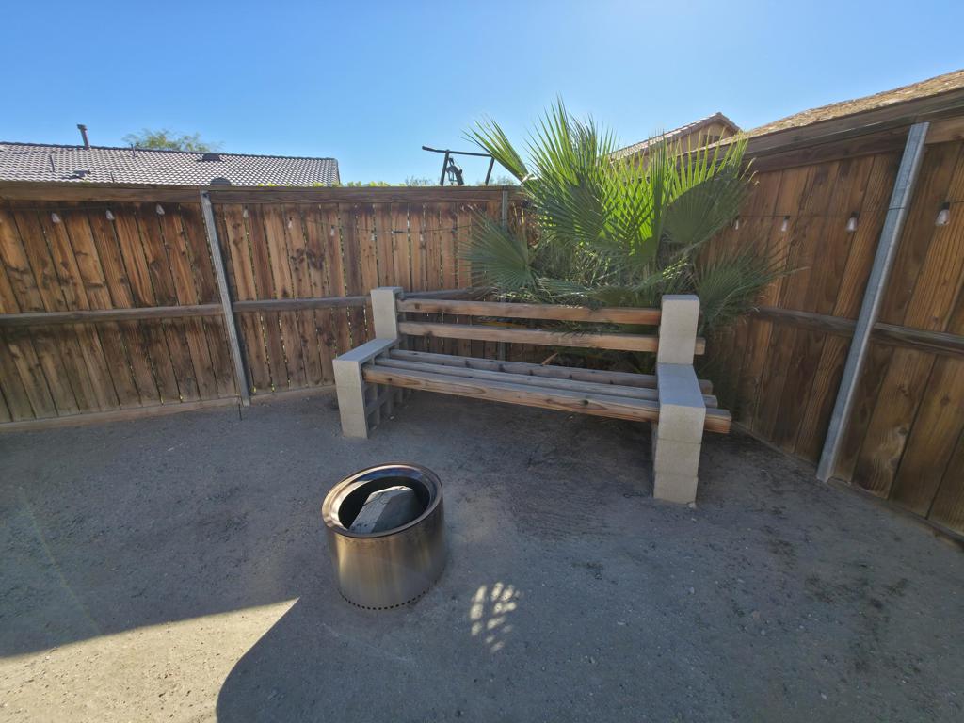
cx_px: 482
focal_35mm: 13
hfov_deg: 106.2
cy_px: 362
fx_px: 362
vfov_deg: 89.9
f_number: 1.9
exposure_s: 1/2828
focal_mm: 2.2
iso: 20
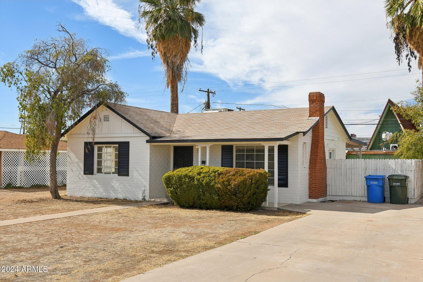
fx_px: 470
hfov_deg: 48.5
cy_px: 141
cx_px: 212
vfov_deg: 33.4
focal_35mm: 40
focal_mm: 20
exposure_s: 1/400
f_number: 9
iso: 100
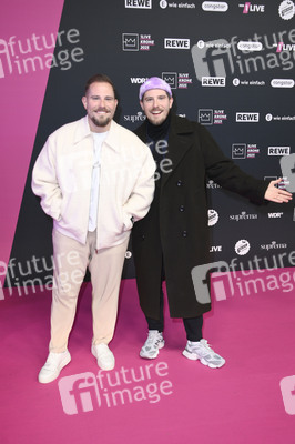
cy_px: 222
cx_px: 148
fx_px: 419
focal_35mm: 34
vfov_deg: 55.8
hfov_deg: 38.8
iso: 1000
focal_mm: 34
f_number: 5.6
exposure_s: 1/250
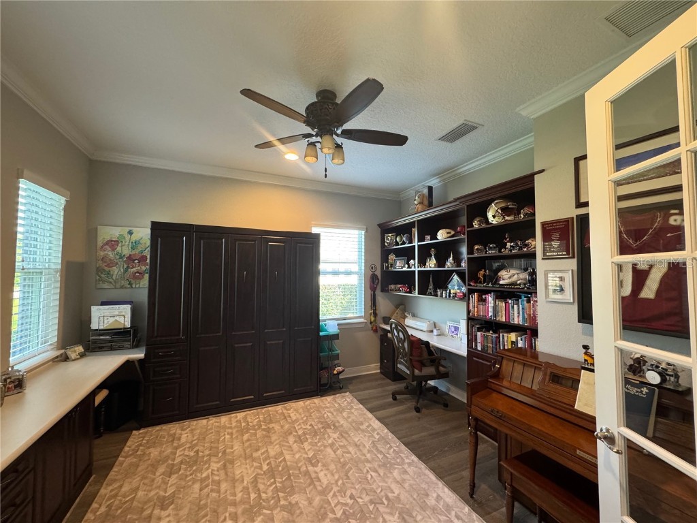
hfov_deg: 102.1
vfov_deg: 85.7
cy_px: 262
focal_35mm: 14
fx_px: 282
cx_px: 348
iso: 320
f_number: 2.2
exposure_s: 1/60
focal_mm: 2.22
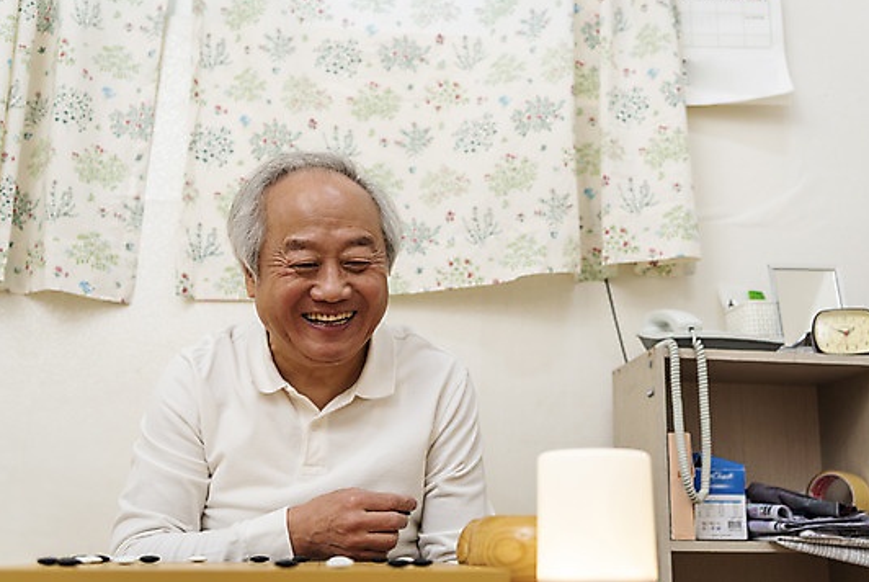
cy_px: 291
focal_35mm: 45
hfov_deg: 43.5
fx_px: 1087
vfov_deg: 29.9
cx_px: 461
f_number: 2.8
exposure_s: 1/125
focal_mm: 40
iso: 200
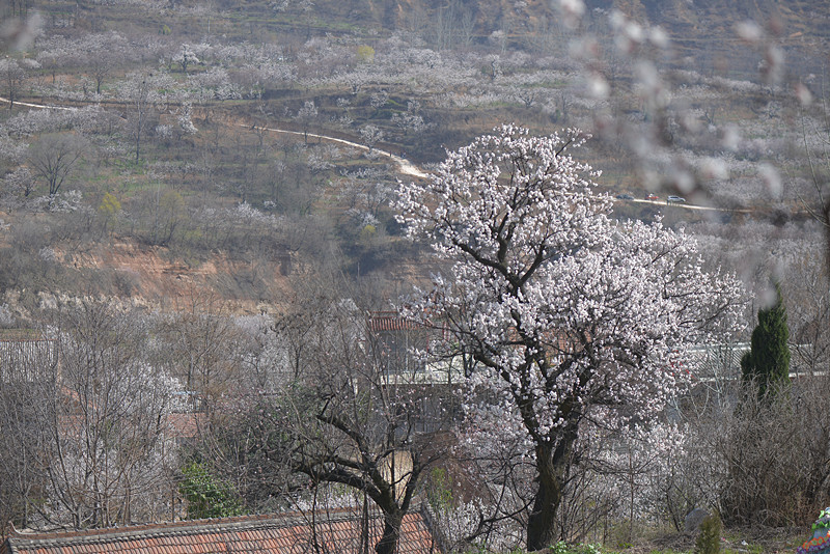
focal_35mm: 105
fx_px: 2422
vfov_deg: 13.1
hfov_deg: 19.4
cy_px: 277
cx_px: 415
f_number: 4.5
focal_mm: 105
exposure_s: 1/1600
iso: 250
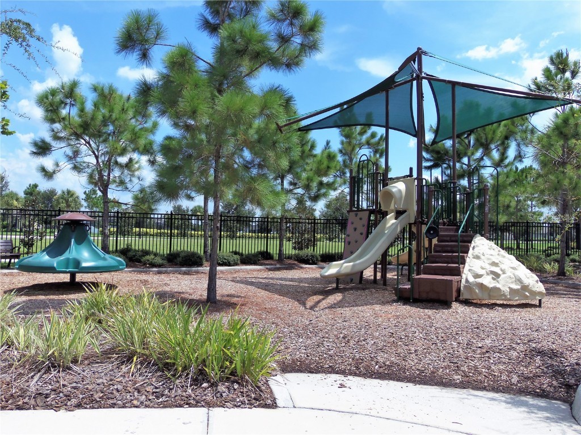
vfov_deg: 53.1
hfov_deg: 67.3
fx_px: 436
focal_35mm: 26
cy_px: 218
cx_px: 290
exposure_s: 1/800
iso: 64
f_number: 3.2
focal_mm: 4.7
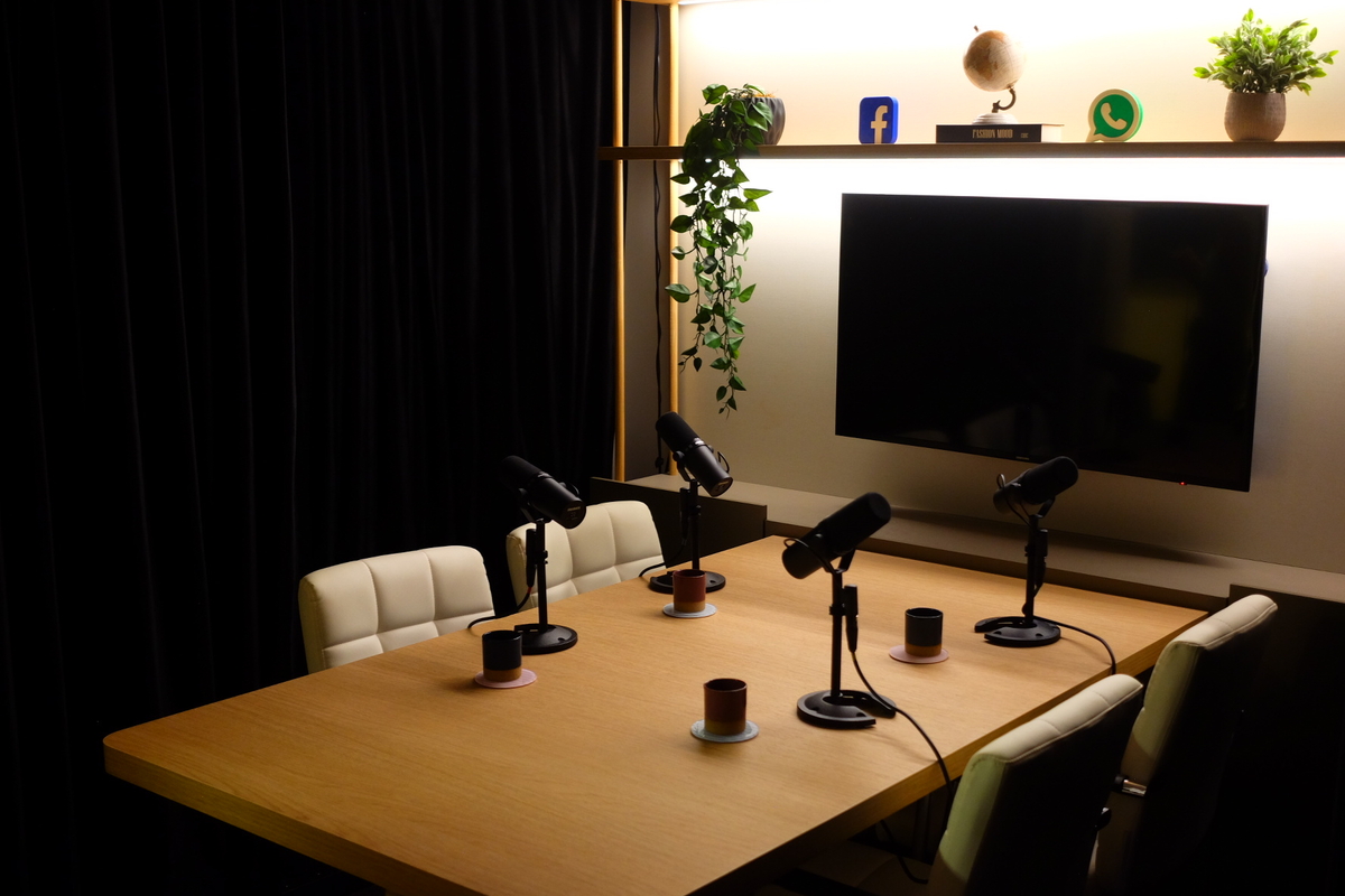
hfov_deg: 47.4
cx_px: 672
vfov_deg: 32.6
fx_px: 1532
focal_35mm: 41
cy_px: 448
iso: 800
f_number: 2.8
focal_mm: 27
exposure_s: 1/30
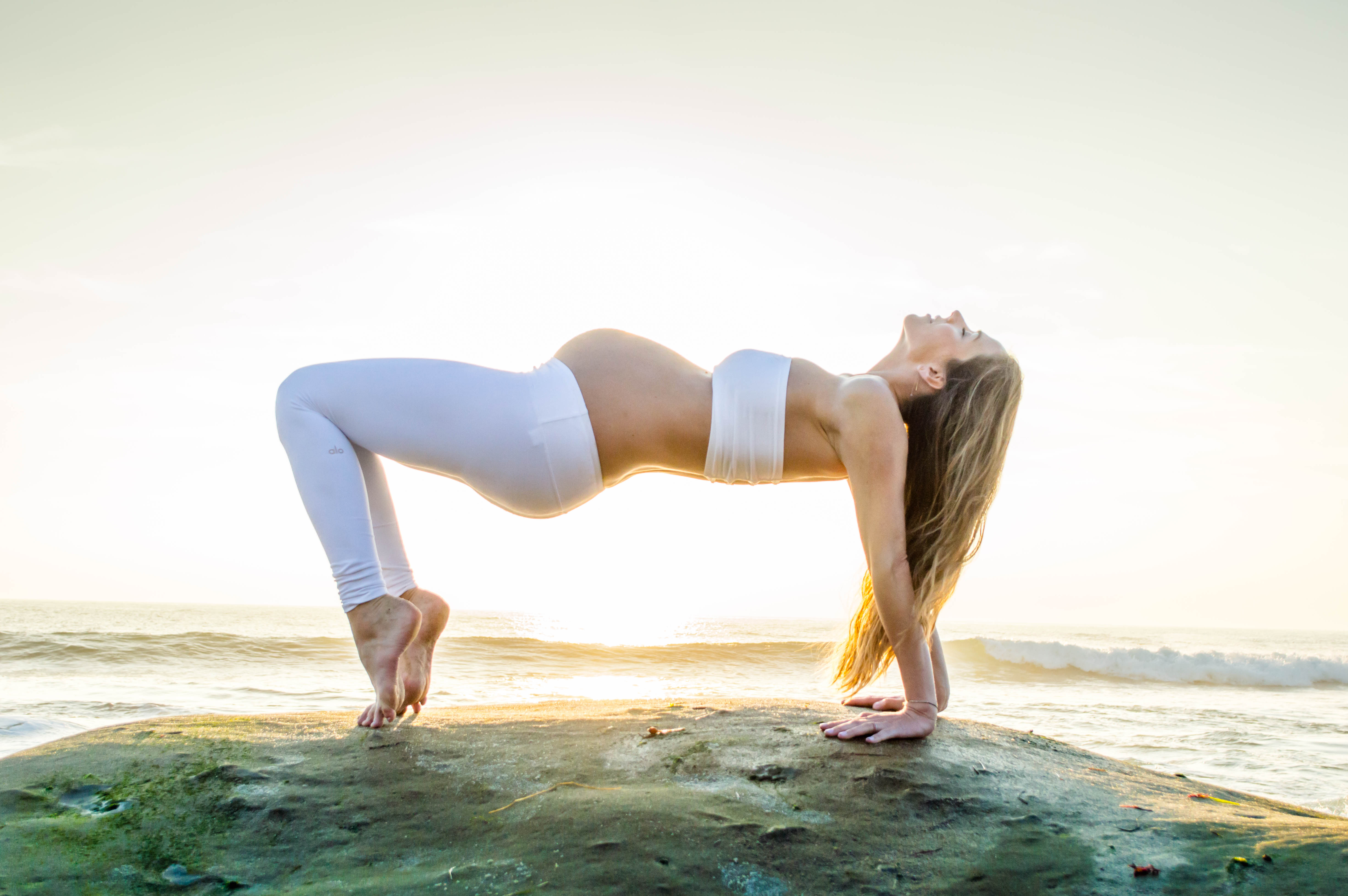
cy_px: 448
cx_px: 674
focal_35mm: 52
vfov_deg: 25.7
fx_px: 1964
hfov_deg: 37.9
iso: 400
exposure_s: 1/800
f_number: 6.3
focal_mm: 35
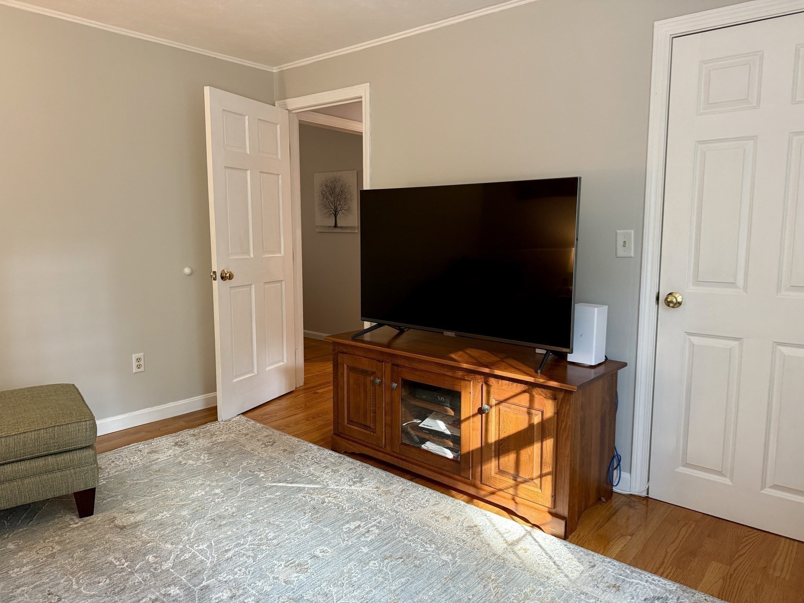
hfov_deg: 71.6
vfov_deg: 56.8
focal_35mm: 24
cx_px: 402
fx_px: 557
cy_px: 302
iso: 250
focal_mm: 6.76
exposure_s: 1/60
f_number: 1.78
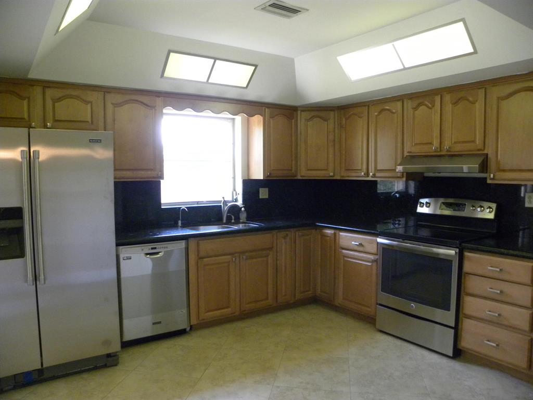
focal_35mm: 26
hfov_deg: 67.3
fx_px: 400
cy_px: 200
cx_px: 266
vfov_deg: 53.1
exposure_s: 1/67.2
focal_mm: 4.6
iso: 400
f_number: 2.8
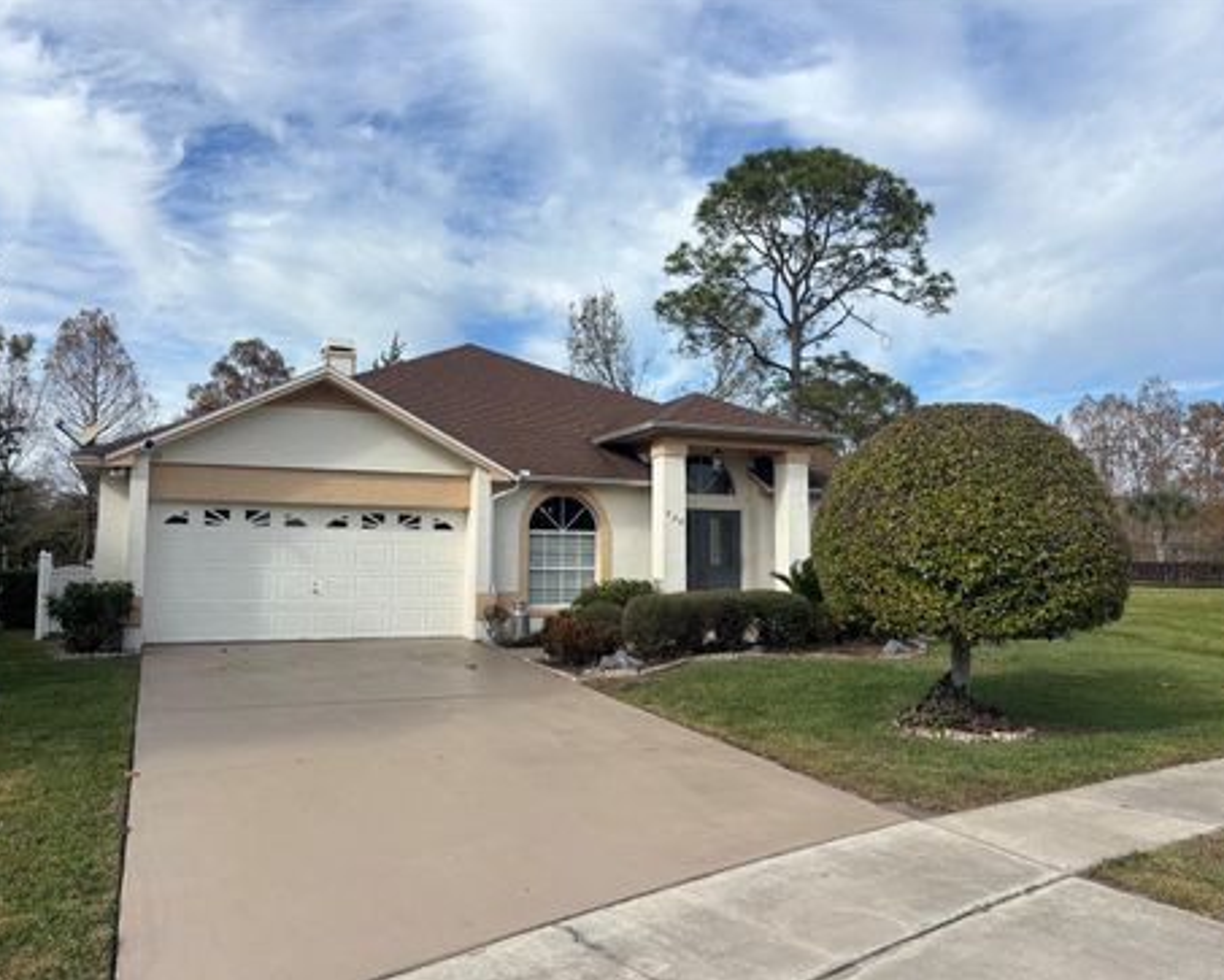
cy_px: 498
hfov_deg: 62.2
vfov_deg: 51.6
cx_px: 600
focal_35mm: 28
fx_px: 1015
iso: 50
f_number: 1.6
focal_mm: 5.96
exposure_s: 1/3937
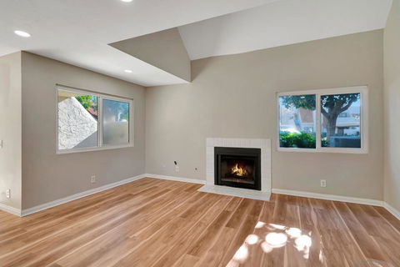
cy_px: 134
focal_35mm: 18
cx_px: 200
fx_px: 194
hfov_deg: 91.6
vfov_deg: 68.9
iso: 400
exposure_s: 1/40
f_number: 8
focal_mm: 17.5
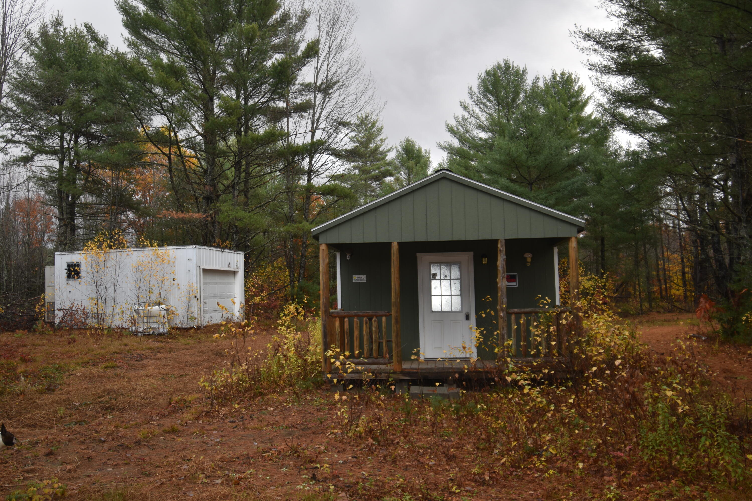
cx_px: 376
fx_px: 627
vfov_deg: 43.6
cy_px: 250
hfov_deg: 61.9
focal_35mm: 30
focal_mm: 20
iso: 100
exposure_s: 1/125
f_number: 5.6
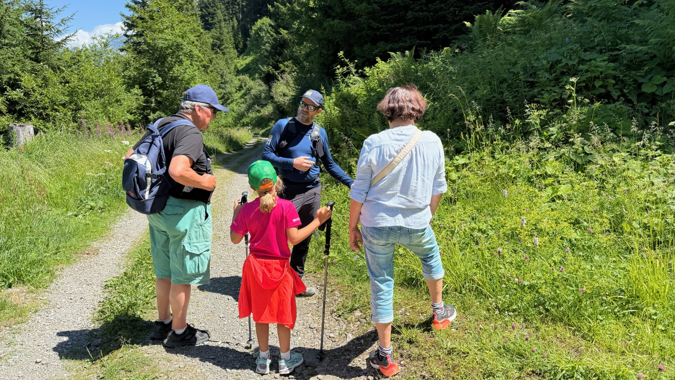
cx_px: 333
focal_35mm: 27
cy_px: 167
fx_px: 483
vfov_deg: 42.8
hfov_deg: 69.9
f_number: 1.78
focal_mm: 6.76
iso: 80
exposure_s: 1/2525
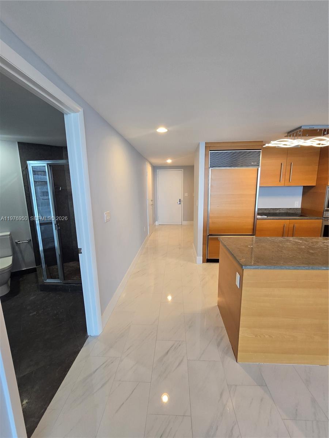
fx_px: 165
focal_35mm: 13
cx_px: 164
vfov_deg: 106.2
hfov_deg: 89.9
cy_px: 219
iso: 160
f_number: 2.2
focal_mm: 2.2
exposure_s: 1/60
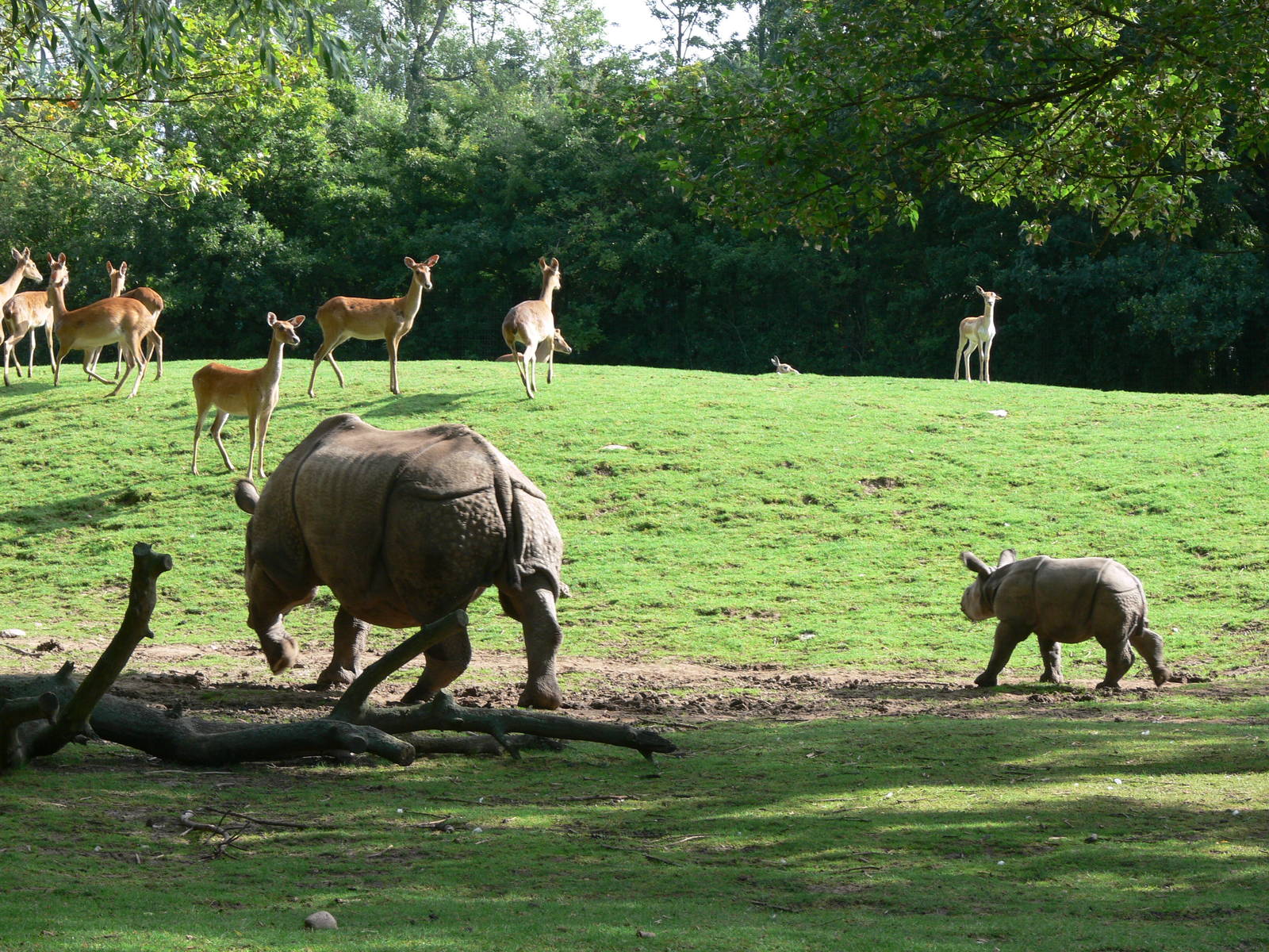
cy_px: 476
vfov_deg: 10.0
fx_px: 5462
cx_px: 634
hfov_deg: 13.3
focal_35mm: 149
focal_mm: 31.4
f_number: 5
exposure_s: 1/100
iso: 80
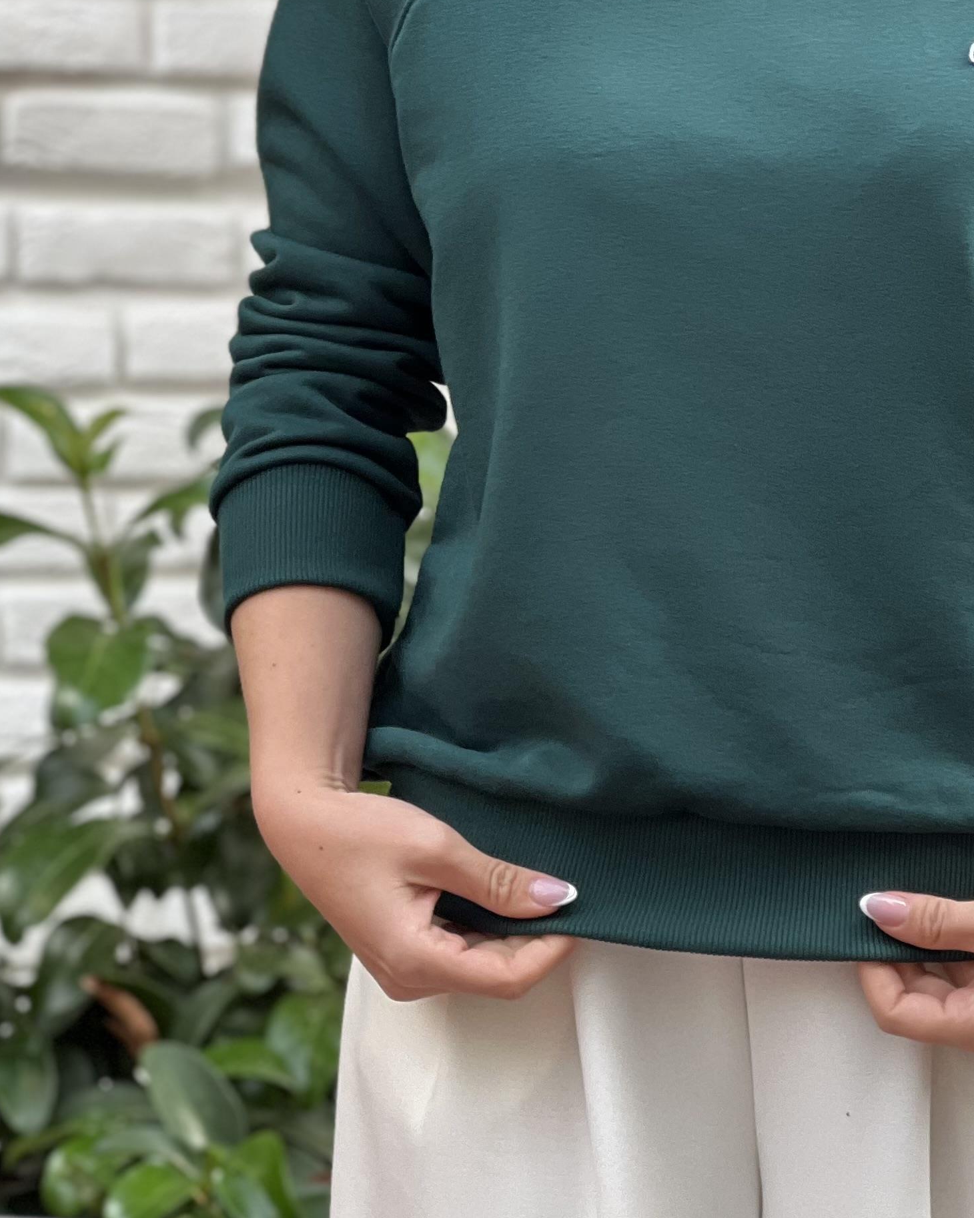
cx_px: 739
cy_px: 472
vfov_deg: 11.6
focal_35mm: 166
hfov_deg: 9.3
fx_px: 5984
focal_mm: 9
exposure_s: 1/121
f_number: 2.8
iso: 64
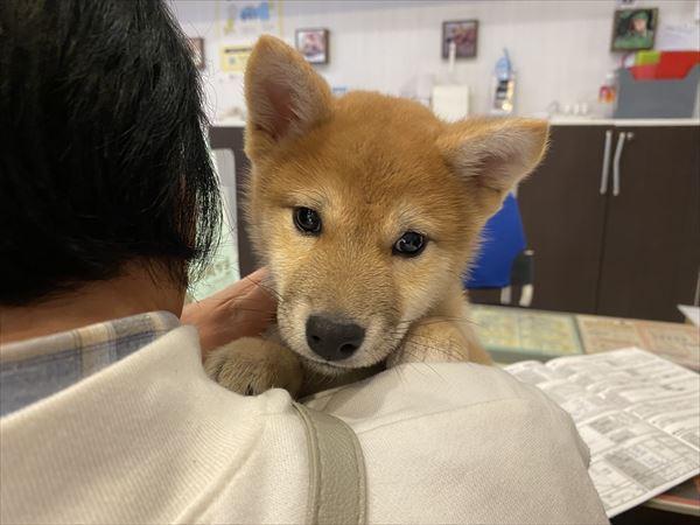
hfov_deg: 67.3
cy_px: 262
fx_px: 526
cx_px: 350
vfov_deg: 53.1
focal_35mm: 26
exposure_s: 1/60
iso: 200
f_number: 1.8
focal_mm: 4.25
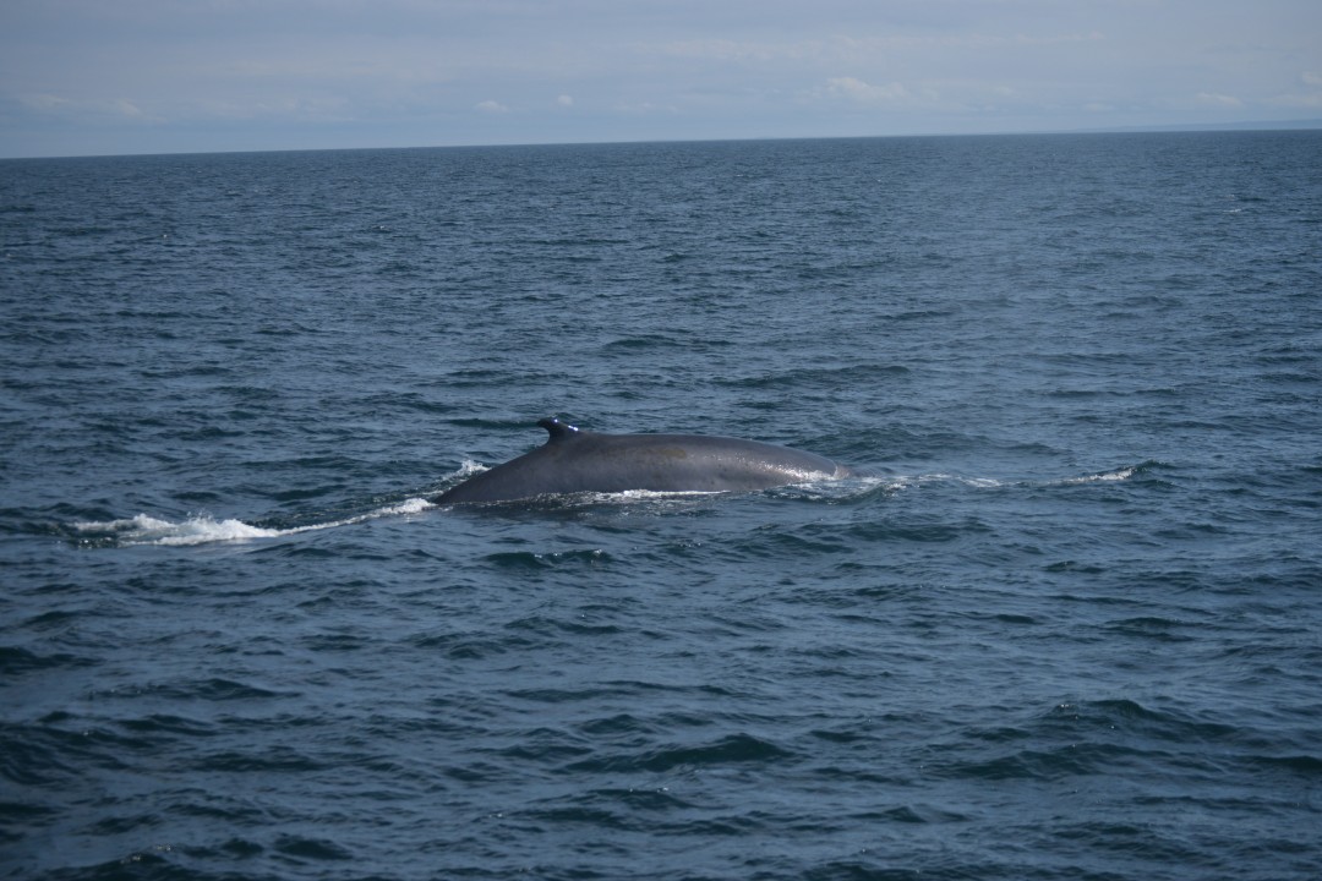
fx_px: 3415
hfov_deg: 21.9
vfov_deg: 14.7
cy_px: 440
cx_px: 661
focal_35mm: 93
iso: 200
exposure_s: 1/4000
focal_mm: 62
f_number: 4.2
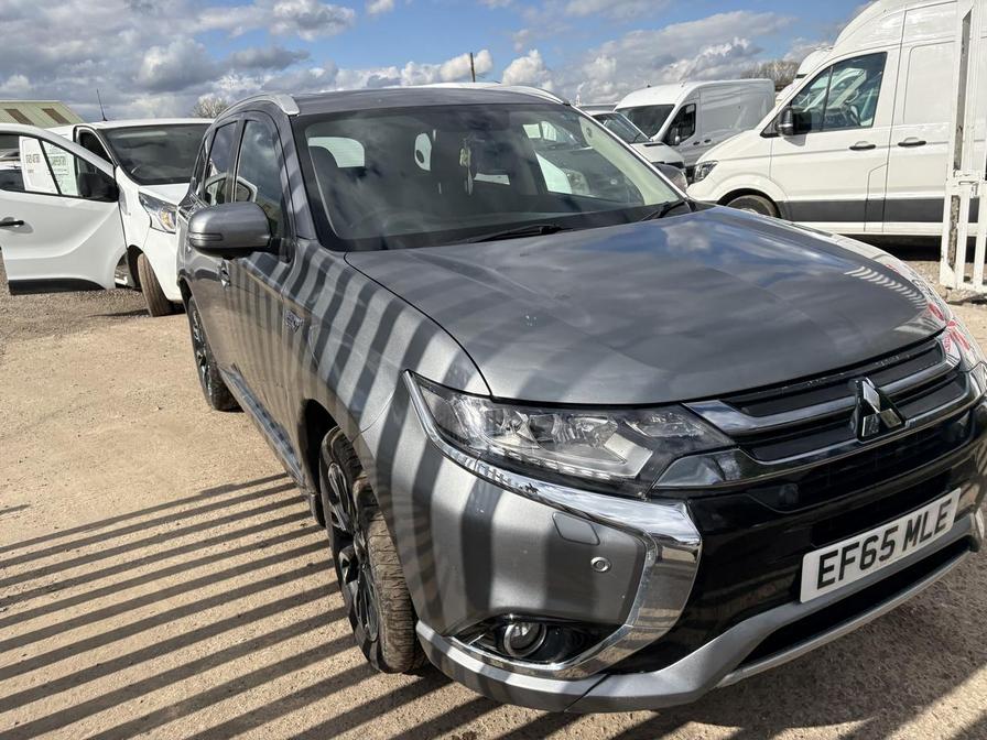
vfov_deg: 53.1
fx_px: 741
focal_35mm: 26
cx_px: 494
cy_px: 370
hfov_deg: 67.3
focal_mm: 5.96
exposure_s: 1/3831
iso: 64
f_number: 1.6
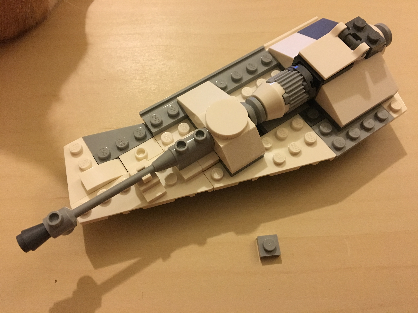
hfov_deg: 61.7
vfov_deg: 48.2
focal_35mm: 29
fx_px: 350
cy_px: 156
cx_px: 209
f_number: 2.2
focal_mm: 4.15
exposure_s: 1/25
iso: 200
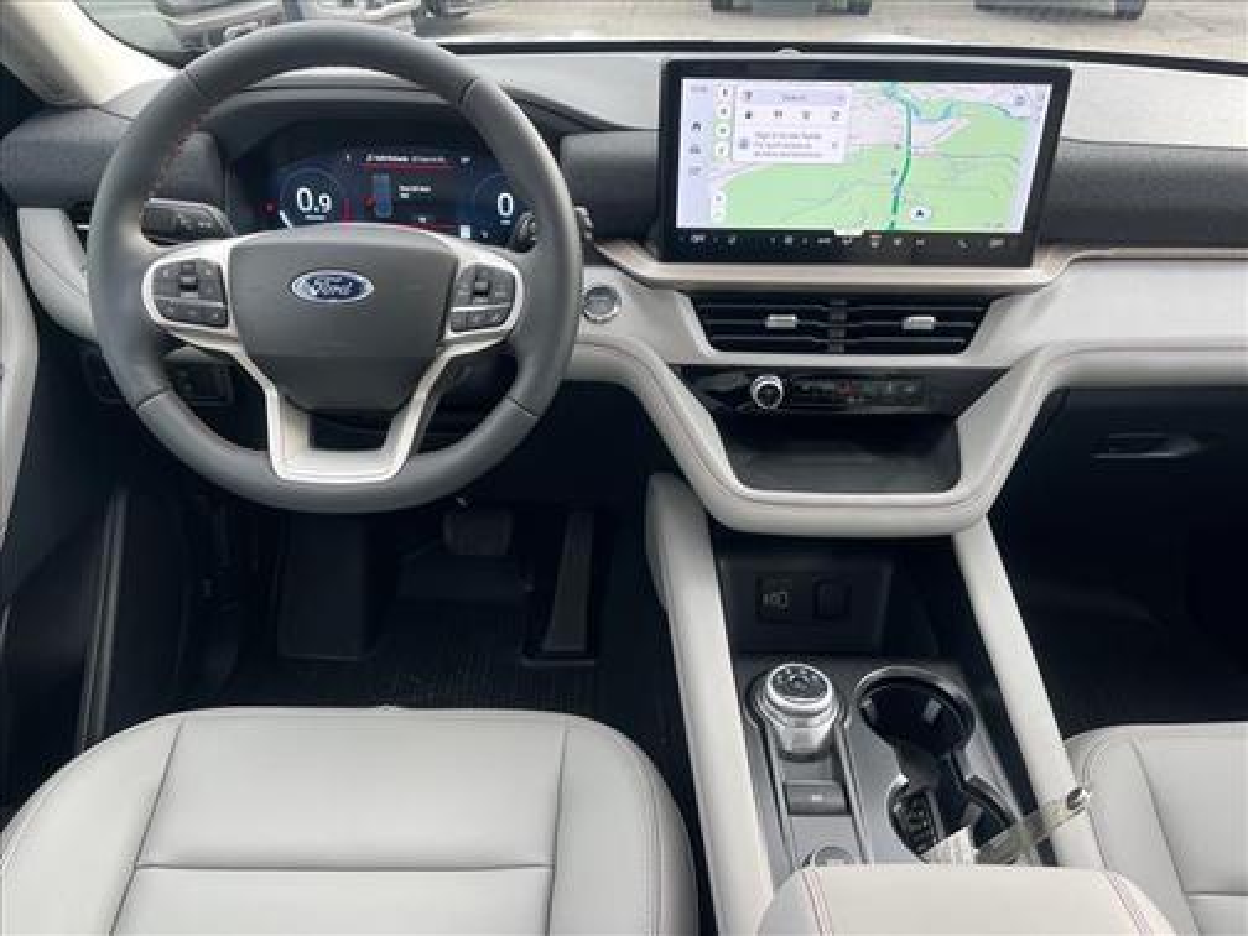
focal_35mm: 26
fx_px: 937
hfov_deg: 67.3
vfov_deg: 53.1
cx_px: 624
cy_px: 468
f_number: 1.6
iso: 64
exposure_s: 1/121
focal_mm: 5.1
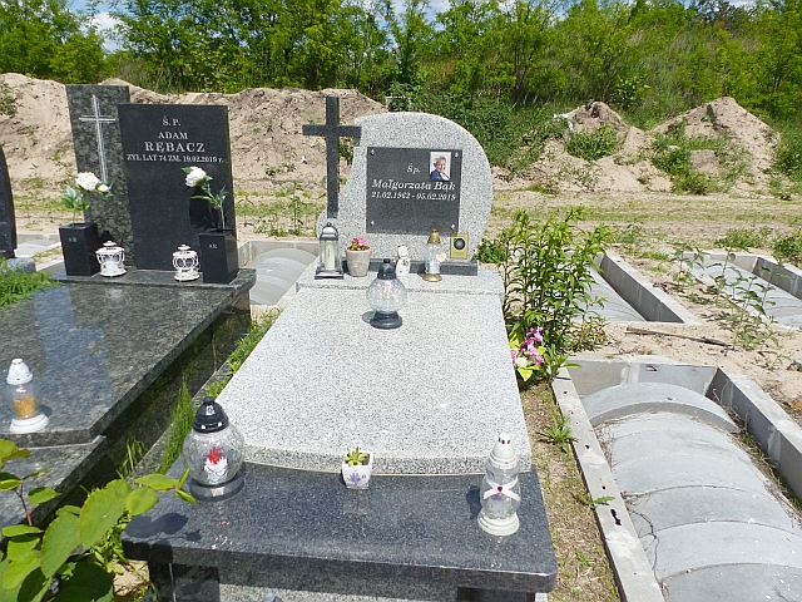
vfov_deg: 54.9
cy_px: 301
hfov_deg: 69.4
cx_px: 401
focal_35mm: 25
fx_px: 579
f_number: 4
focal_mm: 4.5
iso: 100
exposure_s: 1/1600
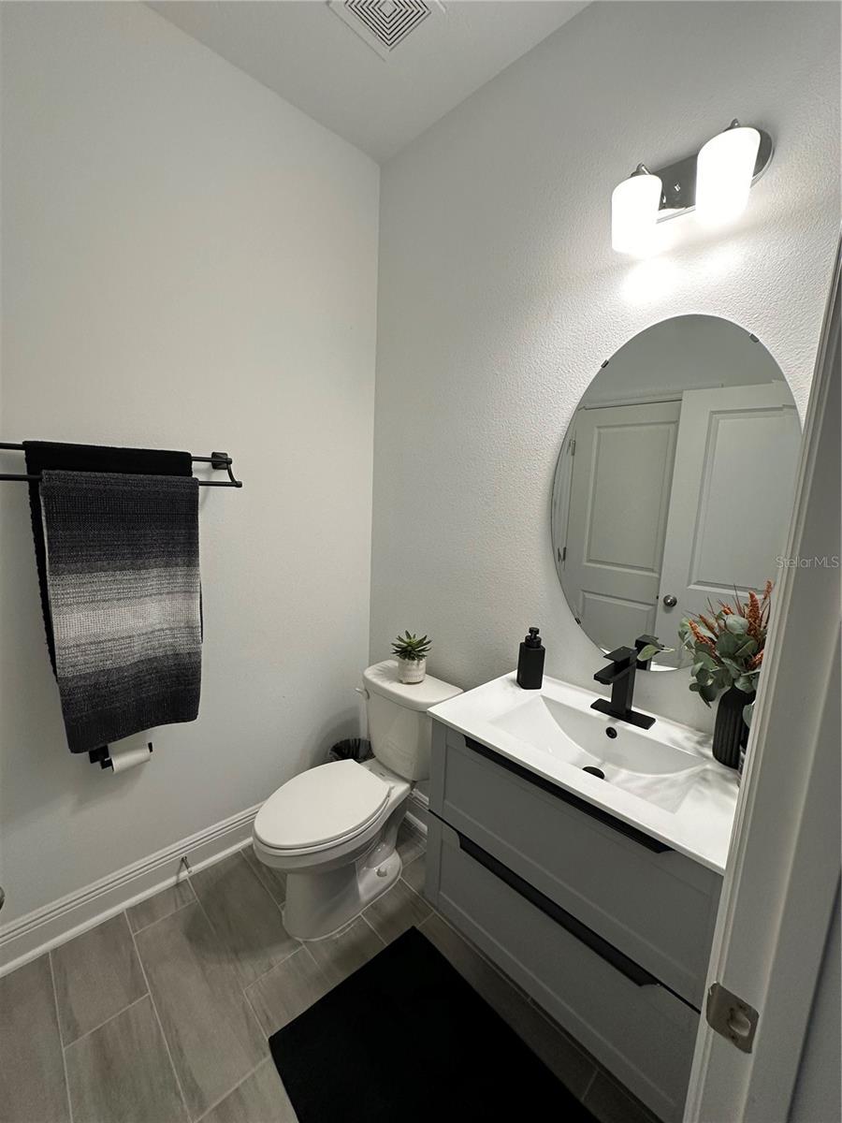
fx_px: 454
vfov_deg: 102.1
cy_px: 562
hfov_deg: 85.7
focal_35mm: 14
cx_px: 421
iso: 160
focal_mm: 2.22
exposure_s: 1/120
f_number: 2.2
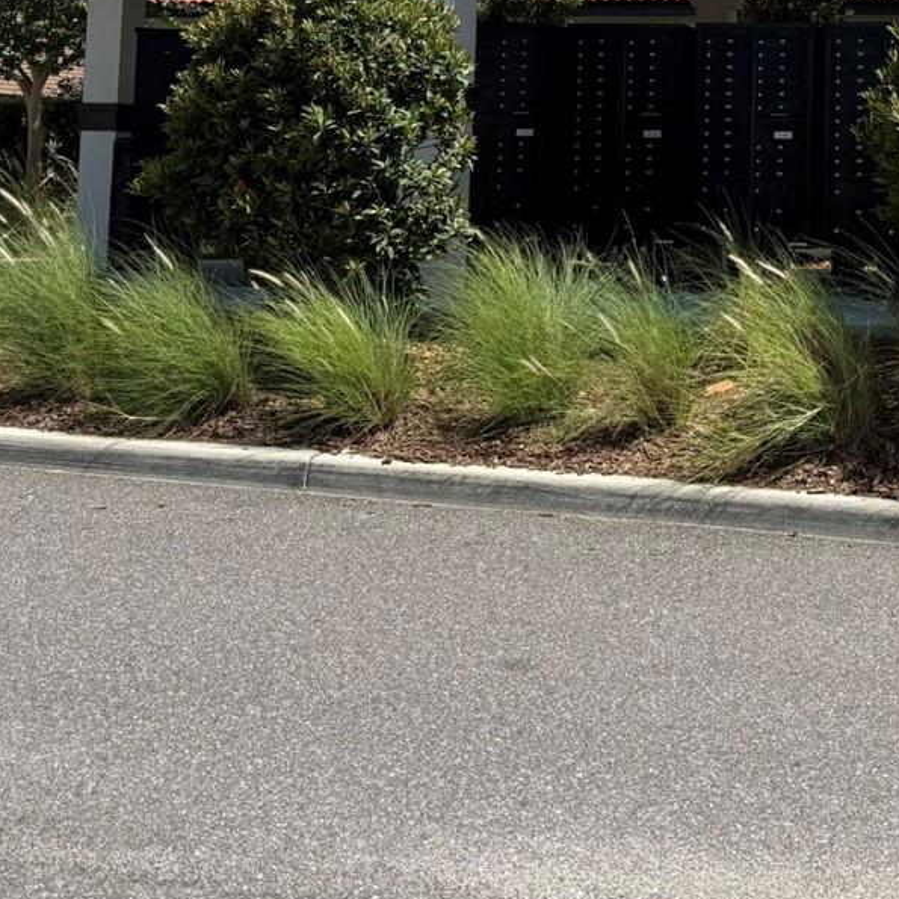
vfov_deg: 28.5
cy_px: 39
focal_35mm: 57
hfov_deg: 28.5
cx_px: 867
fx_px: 1675
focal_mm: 6.76
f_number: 1.78
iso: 80
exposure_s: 1/3759
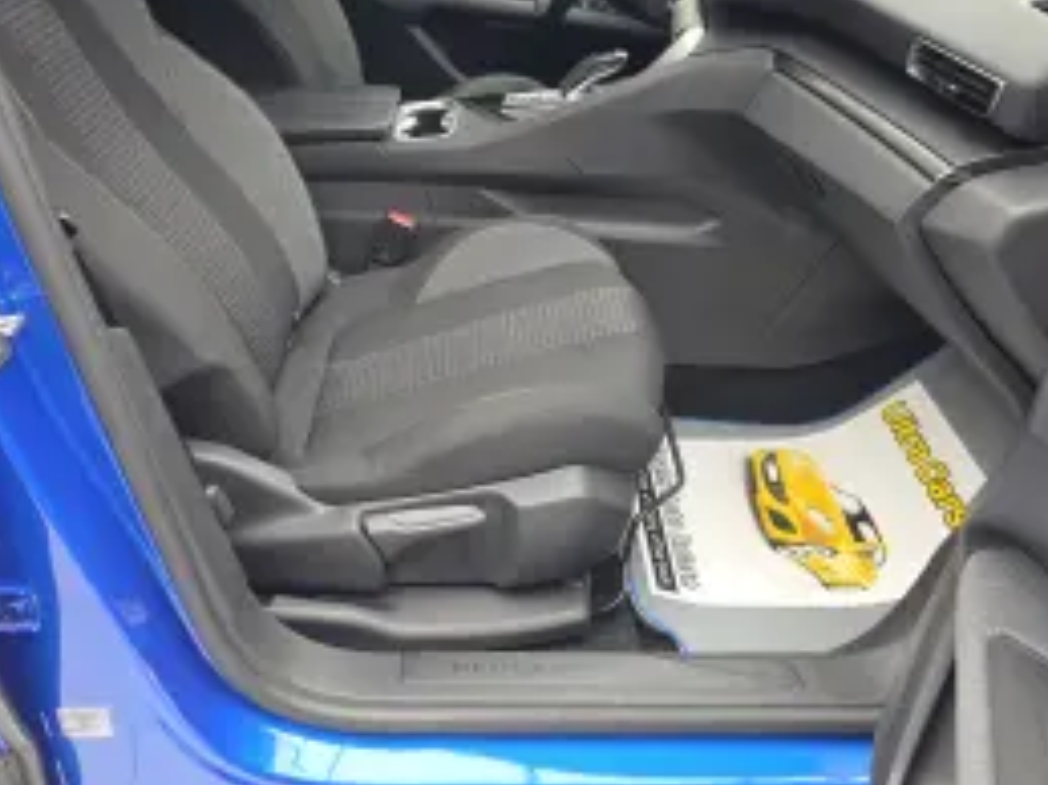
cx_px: 469
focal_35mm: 32
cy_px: 251
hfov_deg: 56.7
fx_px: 968
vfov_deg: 43.4
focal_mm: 6.25
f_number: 1.7
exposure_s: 1/100
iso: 100
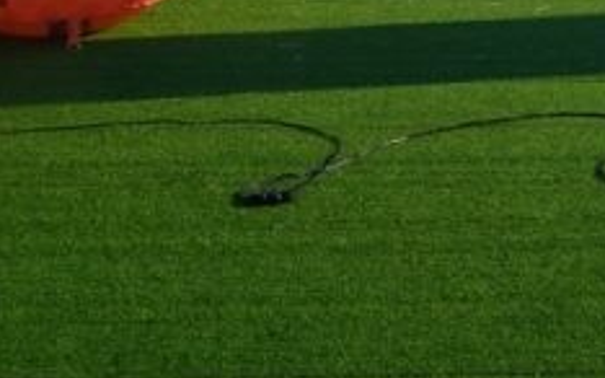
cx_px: 719
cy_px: -454
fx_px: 1763
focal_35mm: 107
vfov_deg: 10.8
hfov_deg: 18.5
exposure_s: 1/160
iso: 100
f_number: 10
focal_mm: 16
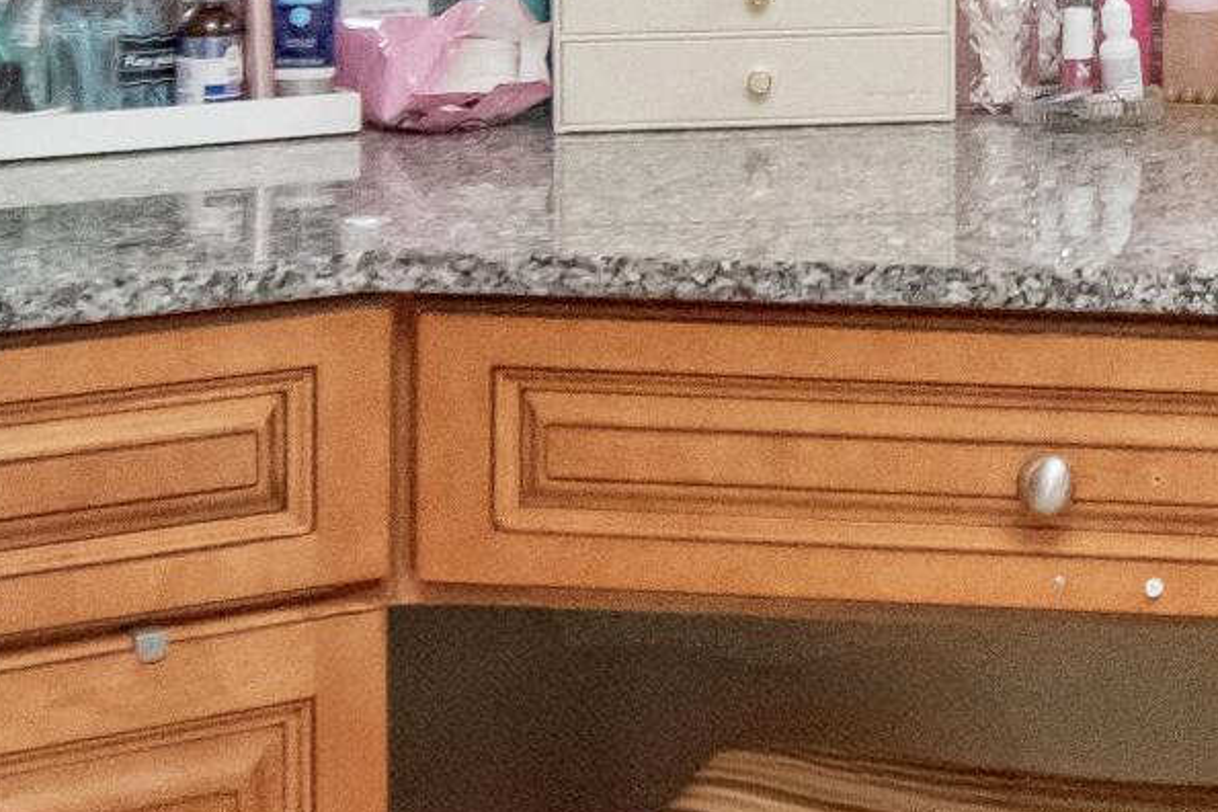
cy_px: -325
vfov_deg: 12.4
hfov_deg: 18.4
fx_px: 3586
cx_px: 1390
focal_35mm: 106
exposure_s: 1/200
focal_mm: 14
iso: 3200
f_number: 5
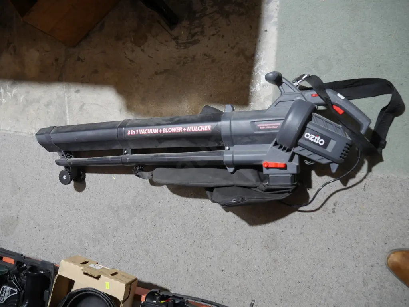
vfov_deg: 46.8
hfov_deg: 59.9
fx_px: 355
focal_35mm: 30
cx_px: 204
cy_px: 154
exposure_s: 1/60
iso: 500
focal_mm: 15
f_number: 3.6
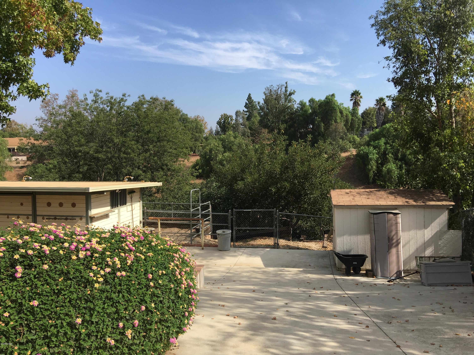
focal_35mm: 29
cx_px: 237
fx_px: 397
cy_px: 178
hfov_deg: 61.7
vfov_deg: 48.2
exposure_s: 1/1241
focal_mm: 4.15
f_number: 2.2
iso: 25
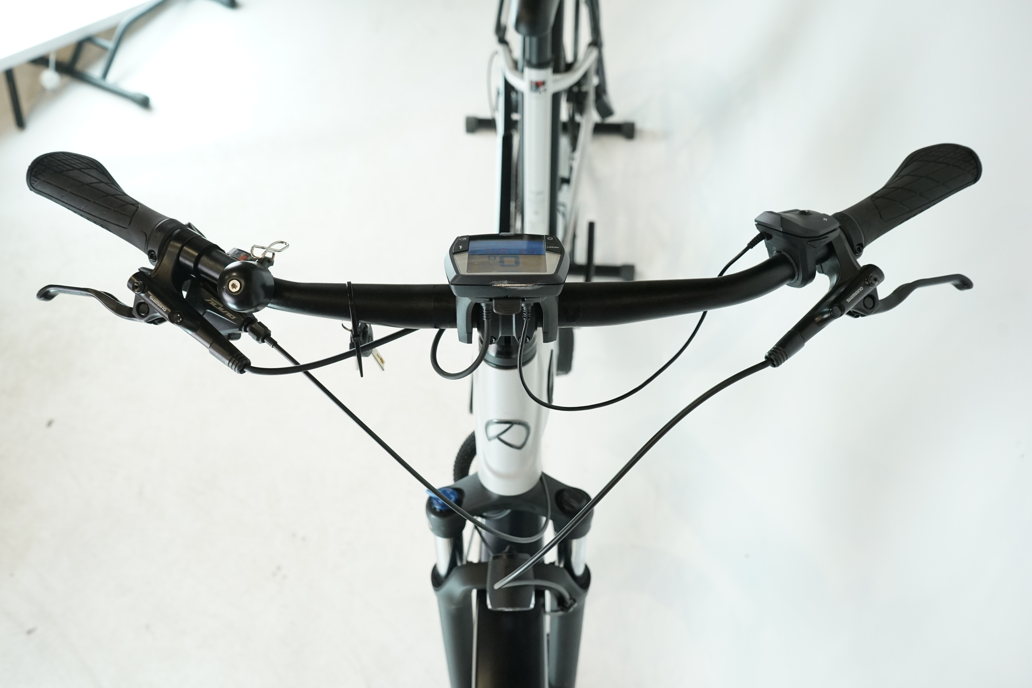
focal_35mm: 31
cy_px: 344
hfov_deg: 60.3
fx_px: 889
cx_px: 516
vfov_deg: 42.3
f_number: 5.6
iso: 2000
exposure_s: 1/200
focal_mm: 31
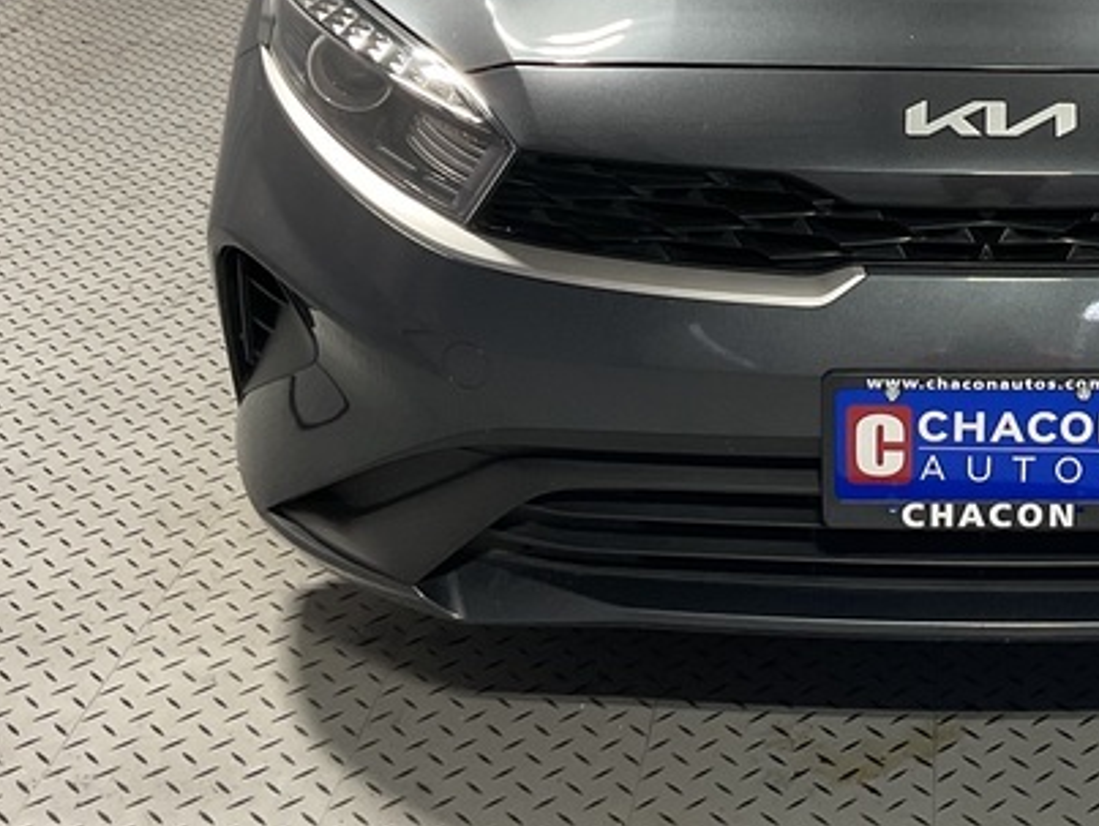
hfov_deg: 27.2
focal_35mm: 69
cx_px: 987
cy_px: 112
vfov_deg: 21.0
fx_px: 2193
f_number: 1.8
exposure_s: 1/60
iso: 50
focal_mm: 3
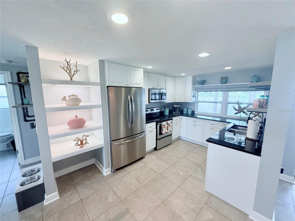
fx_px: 119
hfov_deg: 102.1
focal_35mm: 14
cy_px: 110
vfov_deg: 85.7
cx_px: 148
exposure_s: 1/120
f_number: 2.2
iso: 160
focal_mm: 2.22
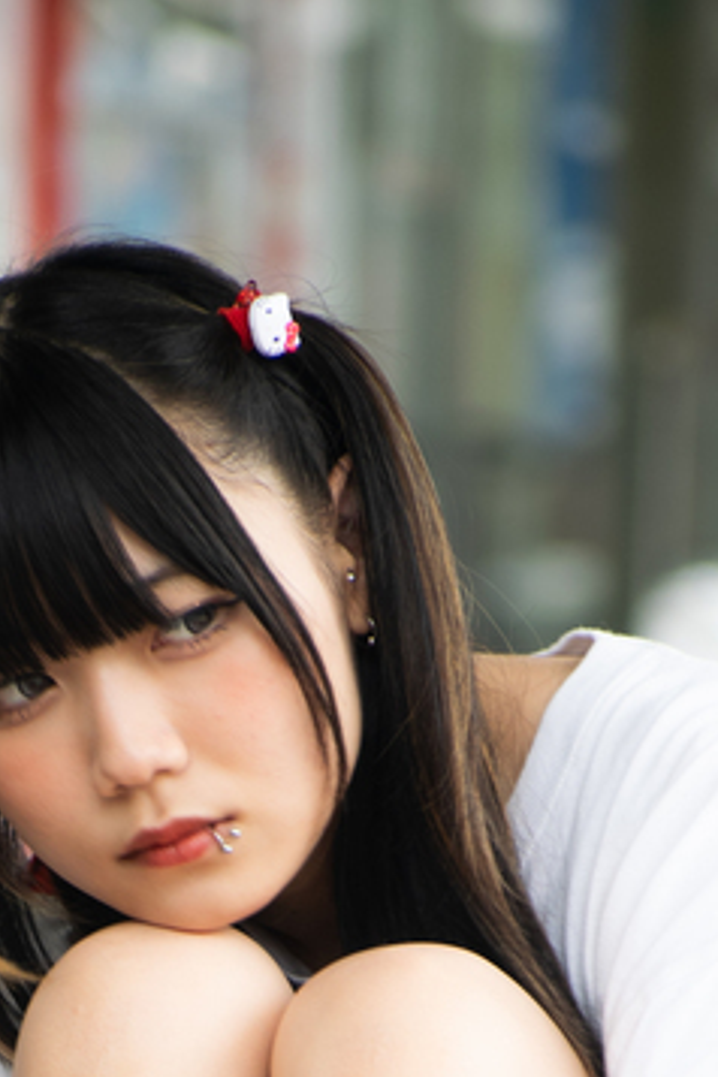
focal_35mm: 886
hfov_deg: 1.6
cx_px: 130
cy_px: 1333
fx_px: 26490
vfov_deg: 2.3
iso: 100
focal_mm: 195
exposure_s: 1/25
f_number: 5.3
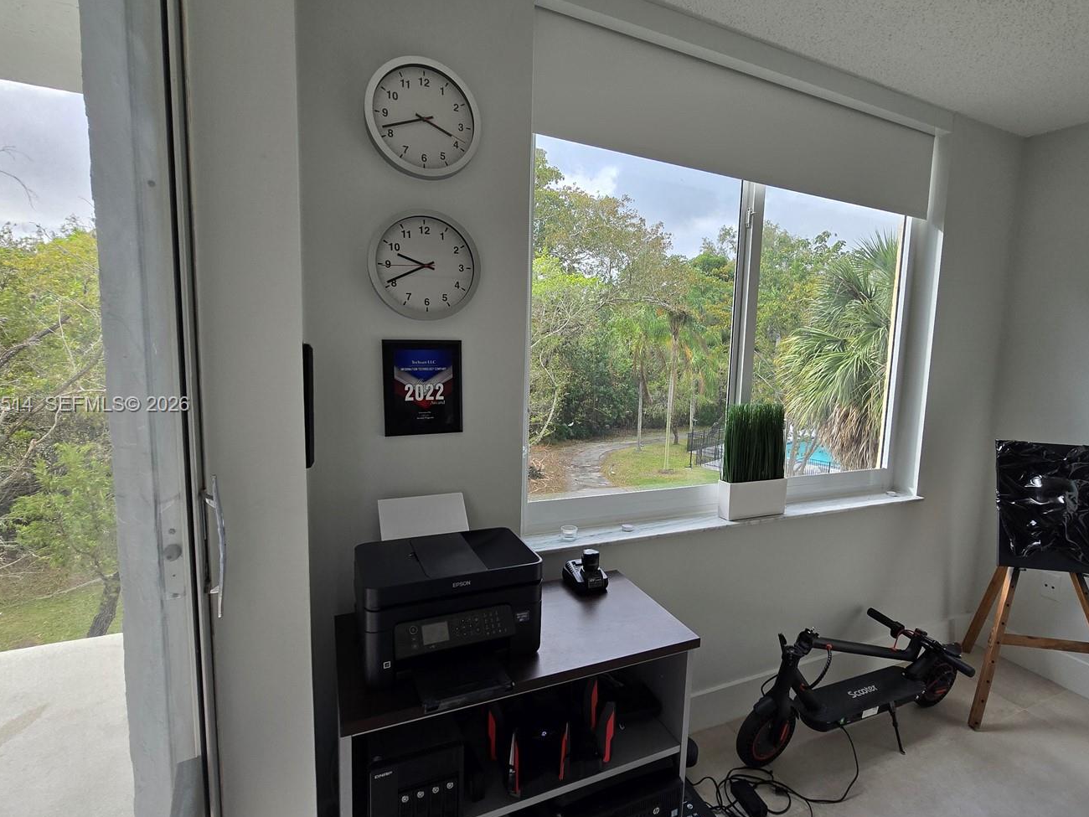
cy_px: 406
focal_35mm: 16
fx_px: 503
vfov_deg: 78.1
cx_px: 599
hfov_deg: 94.2
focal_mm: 2.2
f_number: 2.2
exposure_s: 1/208
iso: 50
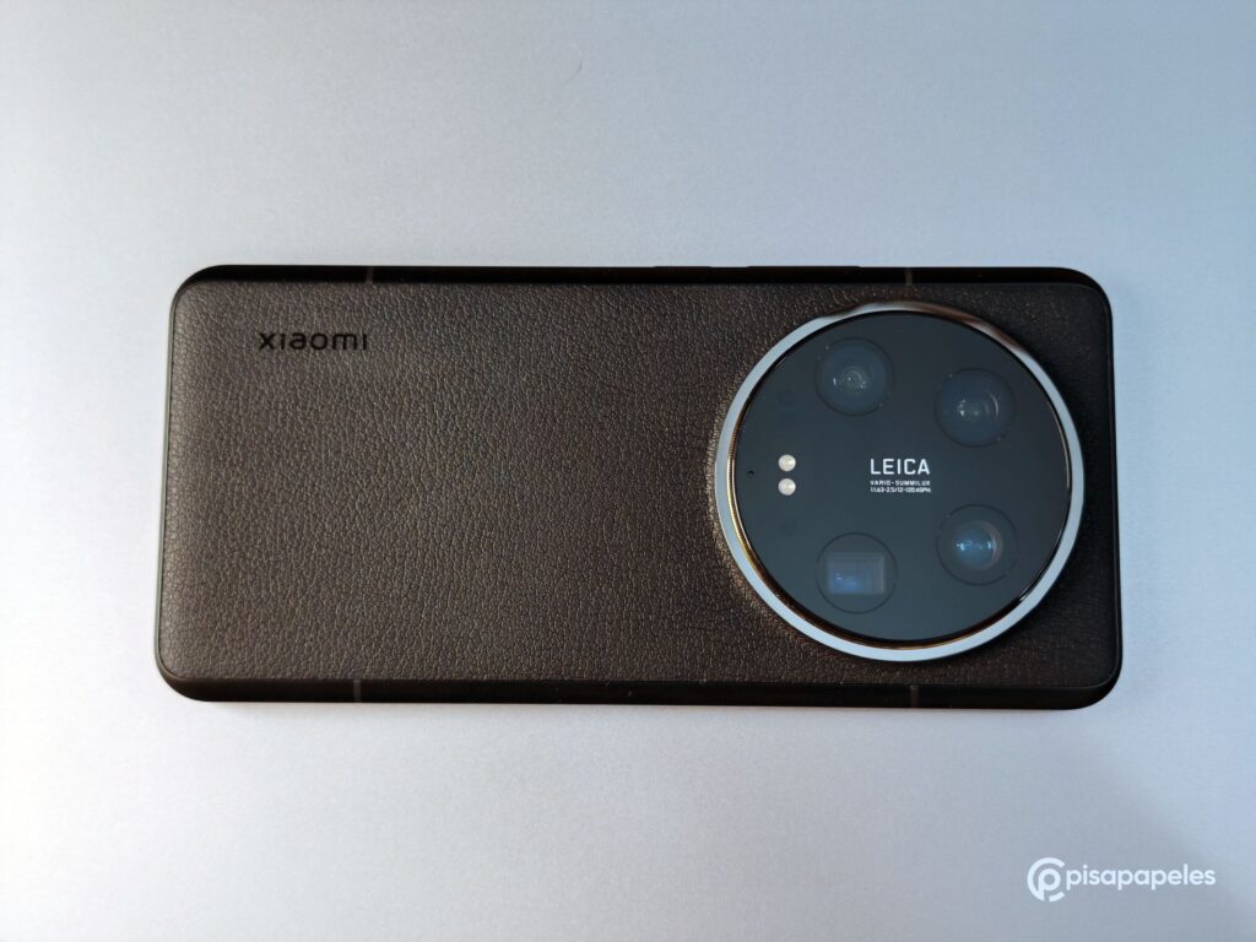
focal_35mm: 54
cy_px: 471
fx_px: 1959
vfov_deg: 27.0
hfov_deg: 35.5
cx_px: 628
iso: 125
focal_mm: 7.62
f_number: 16
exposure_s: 1/100
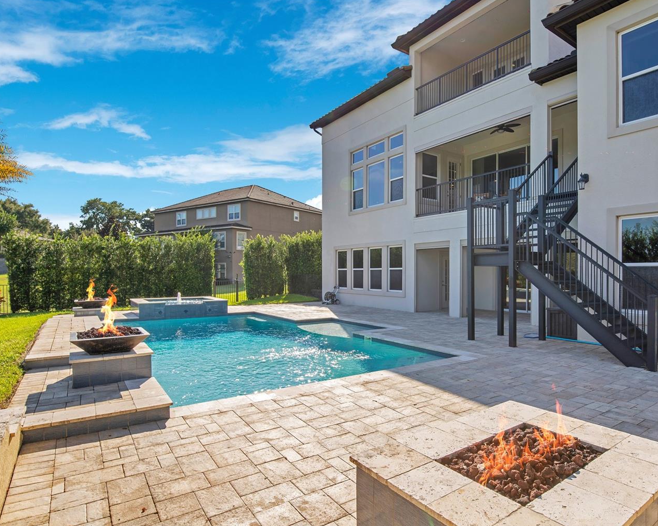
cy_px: 274
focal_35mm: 19
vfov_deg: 70.8
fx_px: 370
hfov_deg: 82.9
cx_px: 369
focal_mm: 16
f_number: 9
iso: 100
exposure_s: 1/125
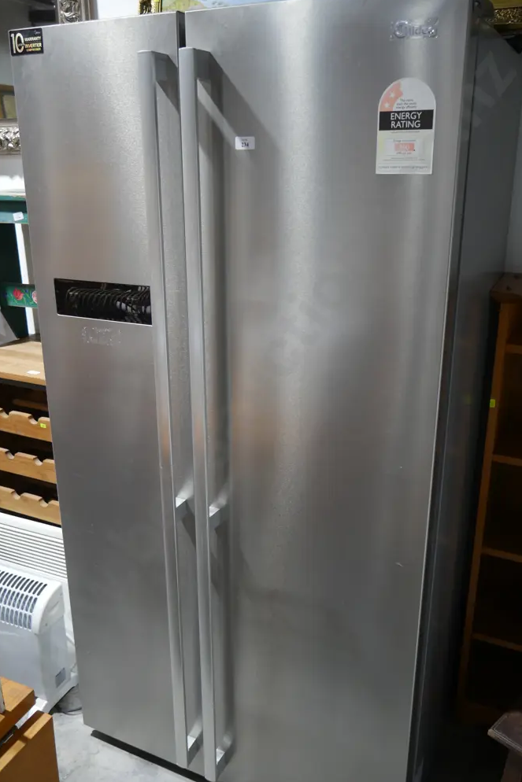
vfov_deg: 61.9
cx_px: 261
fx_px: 652
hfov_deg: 43.6
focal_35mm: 30
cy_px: 384
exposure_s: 1/60
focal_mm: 14
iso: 400
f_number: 3.5
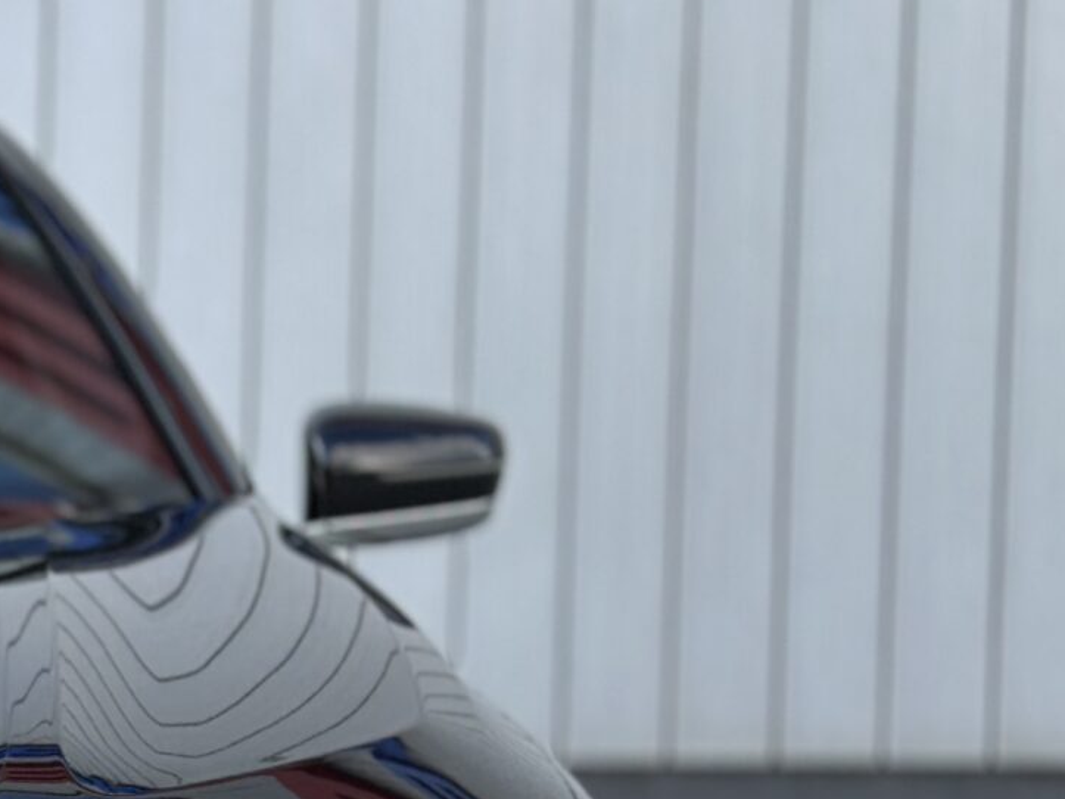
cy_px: 920
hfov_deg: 11.0
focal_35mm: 170
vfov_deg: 8.6
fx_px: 5229
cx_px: -713
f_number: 1.78
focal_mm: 6.86
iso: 80
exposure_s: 1/785
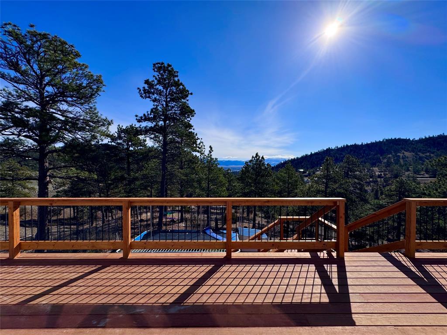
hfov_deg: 102.1
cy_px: 168
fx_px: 181
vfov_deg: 85.7
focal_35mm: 14
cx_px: 224
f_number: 2.2
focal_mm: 2.22
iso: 50
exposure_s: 1/3546
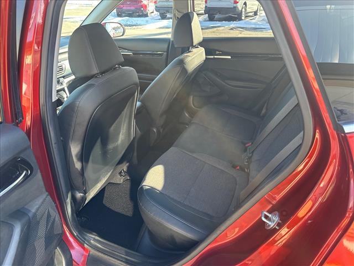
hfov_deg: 71.6
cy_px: 133
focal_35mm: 24
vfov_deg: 56.8
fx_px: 245
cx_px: 177
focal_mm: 6.86
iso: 100
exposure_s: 1/172
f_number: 1.78
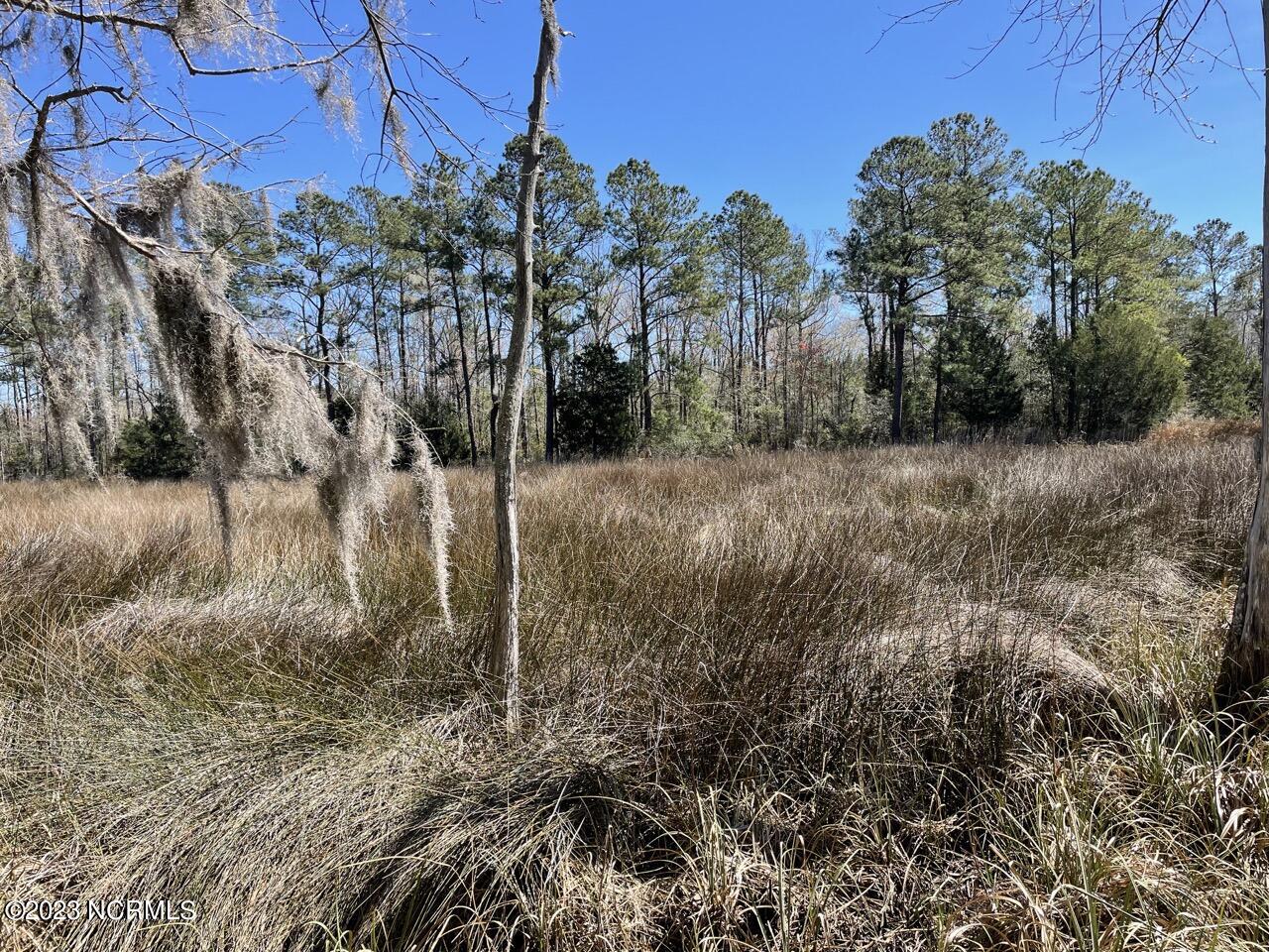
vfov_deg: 53.1
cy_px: 476
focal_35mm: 26
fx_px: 953
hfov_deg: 67.3
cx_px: 634
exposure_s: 1/1435
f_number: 1.6
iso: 32
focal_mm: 4.2
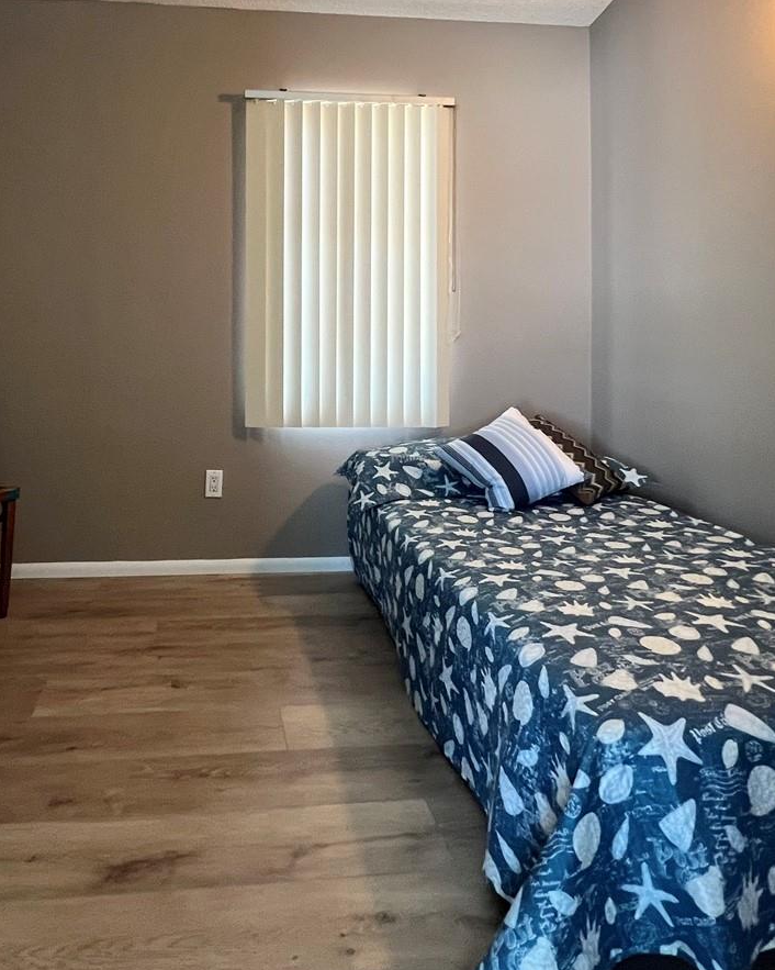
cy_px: 322
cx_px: 277
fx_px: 660
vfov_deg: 70.5
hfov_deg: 59.8
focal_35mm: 23
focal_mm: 1.57
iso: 250
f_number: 1.8
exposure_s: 1/60
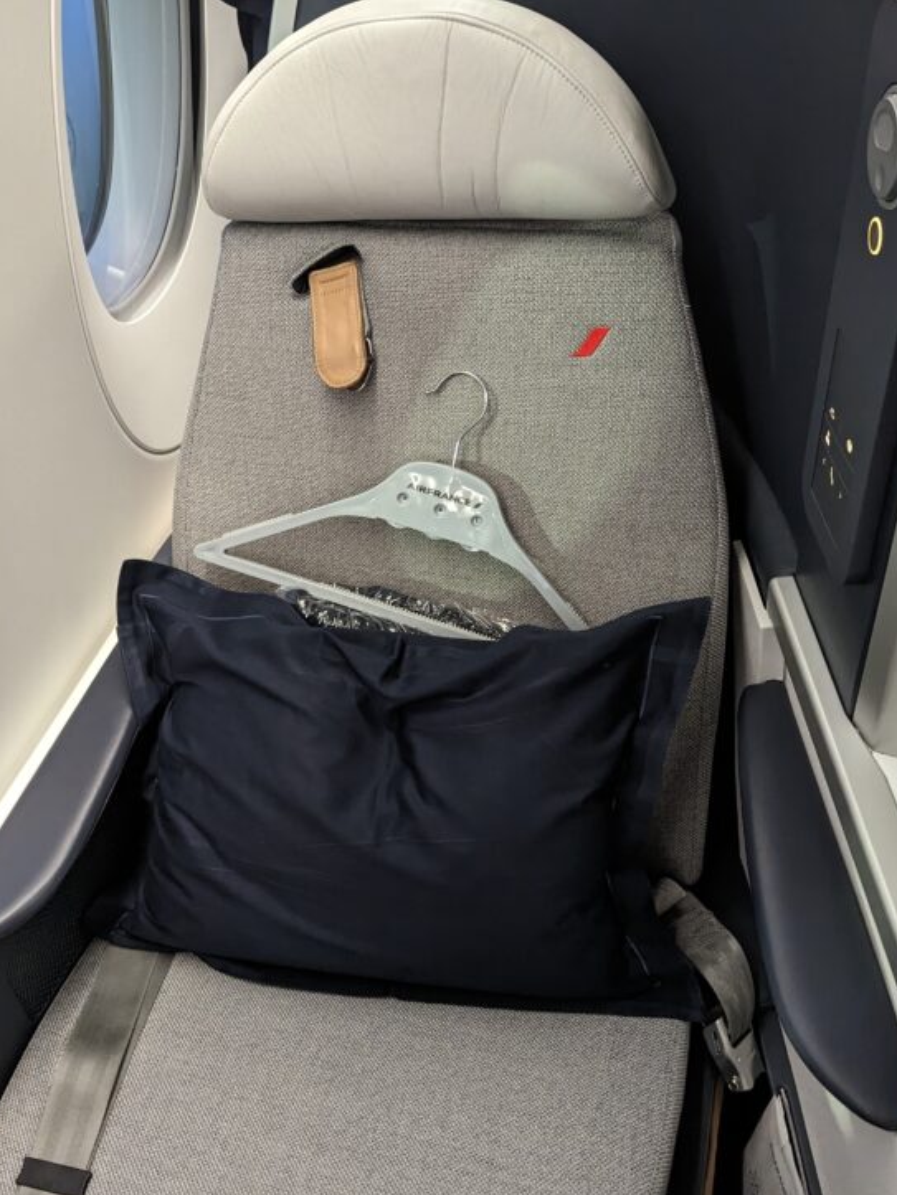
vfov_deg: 54.0
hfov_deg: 41.8
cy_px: 608
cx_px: 410
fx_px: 1175
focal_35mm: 34
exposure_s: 1/94.7
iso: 1298
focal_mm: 6.81
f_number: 1.85
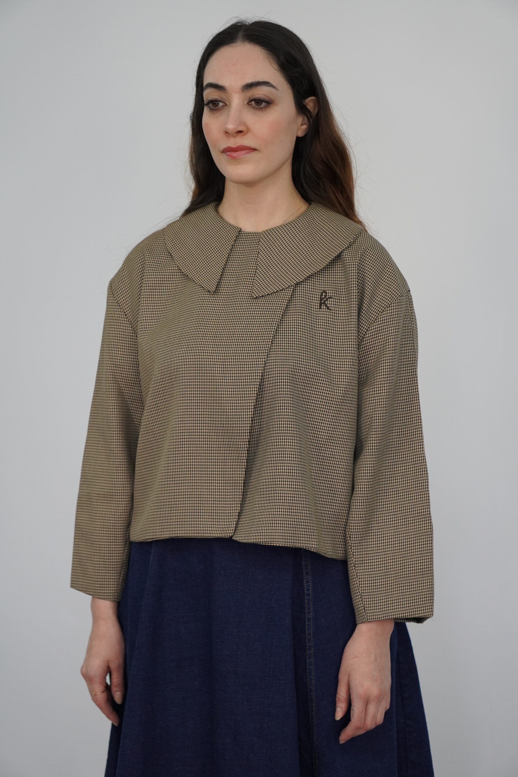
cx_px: 259
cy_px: 388
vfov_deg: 24.6
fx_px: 1780
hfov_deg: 16.6
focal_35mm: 82
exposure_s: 1/160
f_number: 4.5
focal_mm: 55
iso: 1000
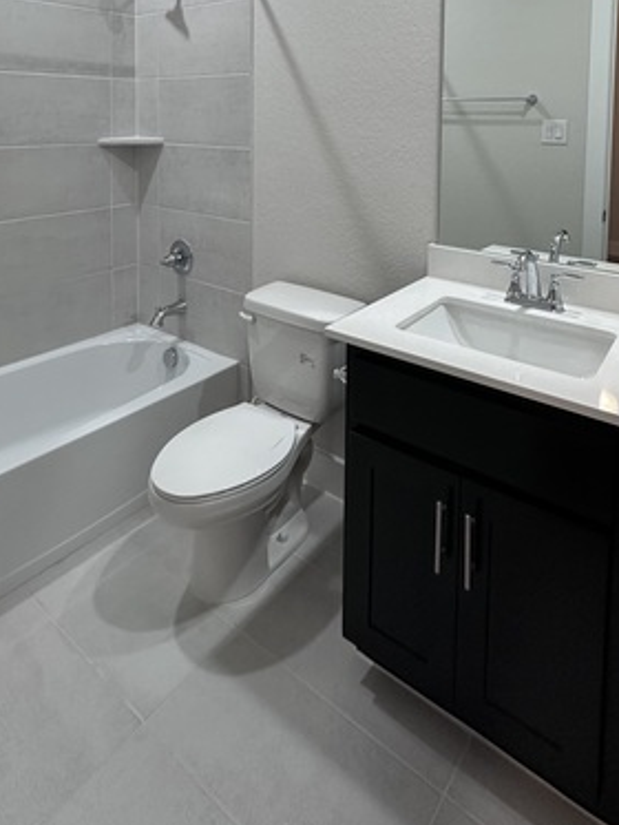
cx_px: 307
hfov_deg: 56.8
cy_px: 150
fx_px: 572
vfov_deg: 64.4
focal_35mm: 24
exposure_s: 1/120
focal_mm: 2.22
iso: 200
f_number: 2.2
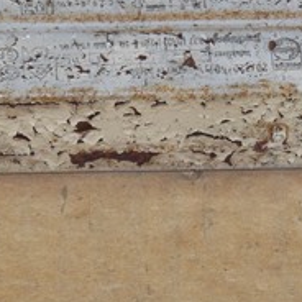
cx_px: 162
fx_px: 2359
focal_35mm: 239
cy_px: 72
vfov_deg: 7.3
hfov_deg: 7.3
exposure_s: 1/60
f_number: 4.8
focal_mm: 19.7
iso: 200
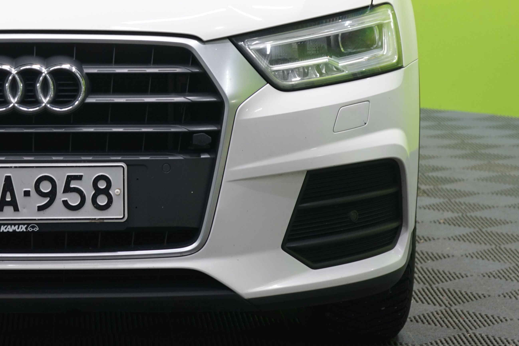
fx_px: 2263
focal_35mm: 157
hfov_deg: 12.9
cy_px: 2
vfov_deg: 8.7
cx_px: 21
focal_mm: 68
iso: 320
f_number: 5.6
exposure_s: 1/6
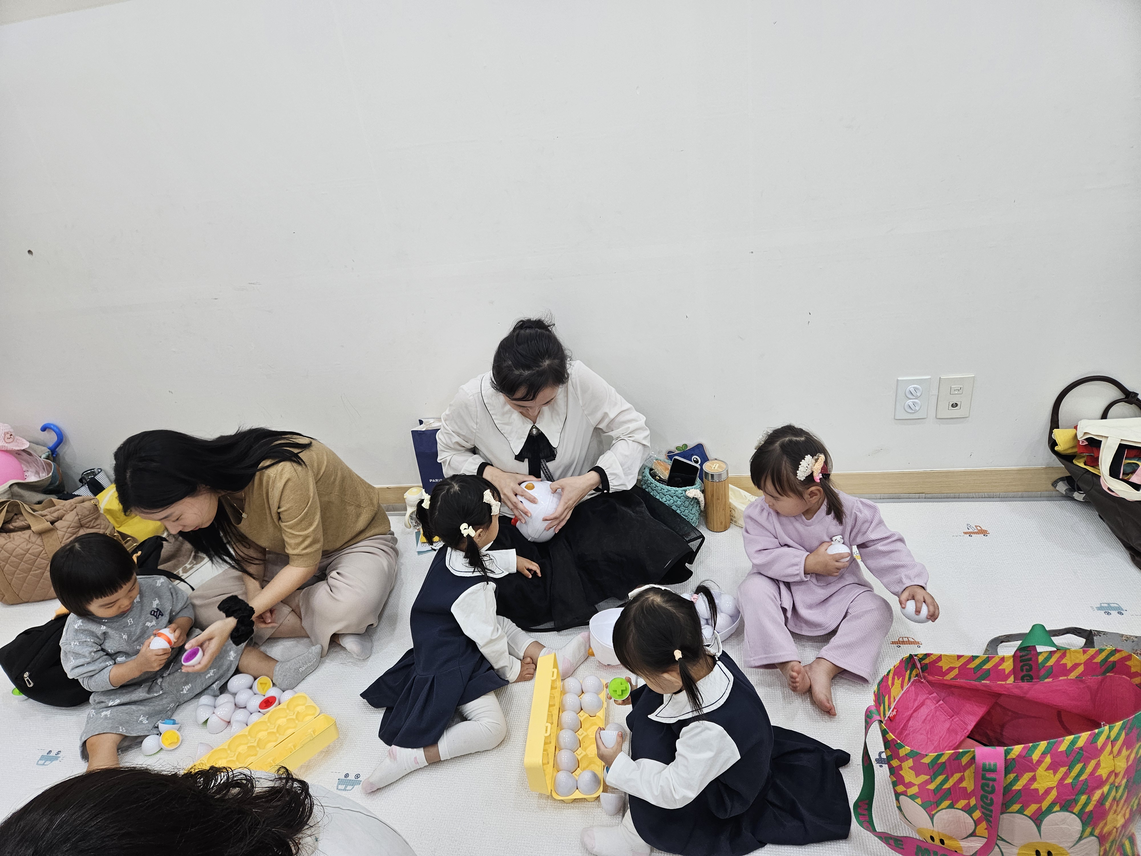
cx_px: 570
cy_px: 428
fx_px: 758
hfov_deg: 73.9
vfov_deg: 58.9
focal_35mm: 23
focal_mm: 5.4
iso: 160
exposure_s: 1/120
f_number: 1.8
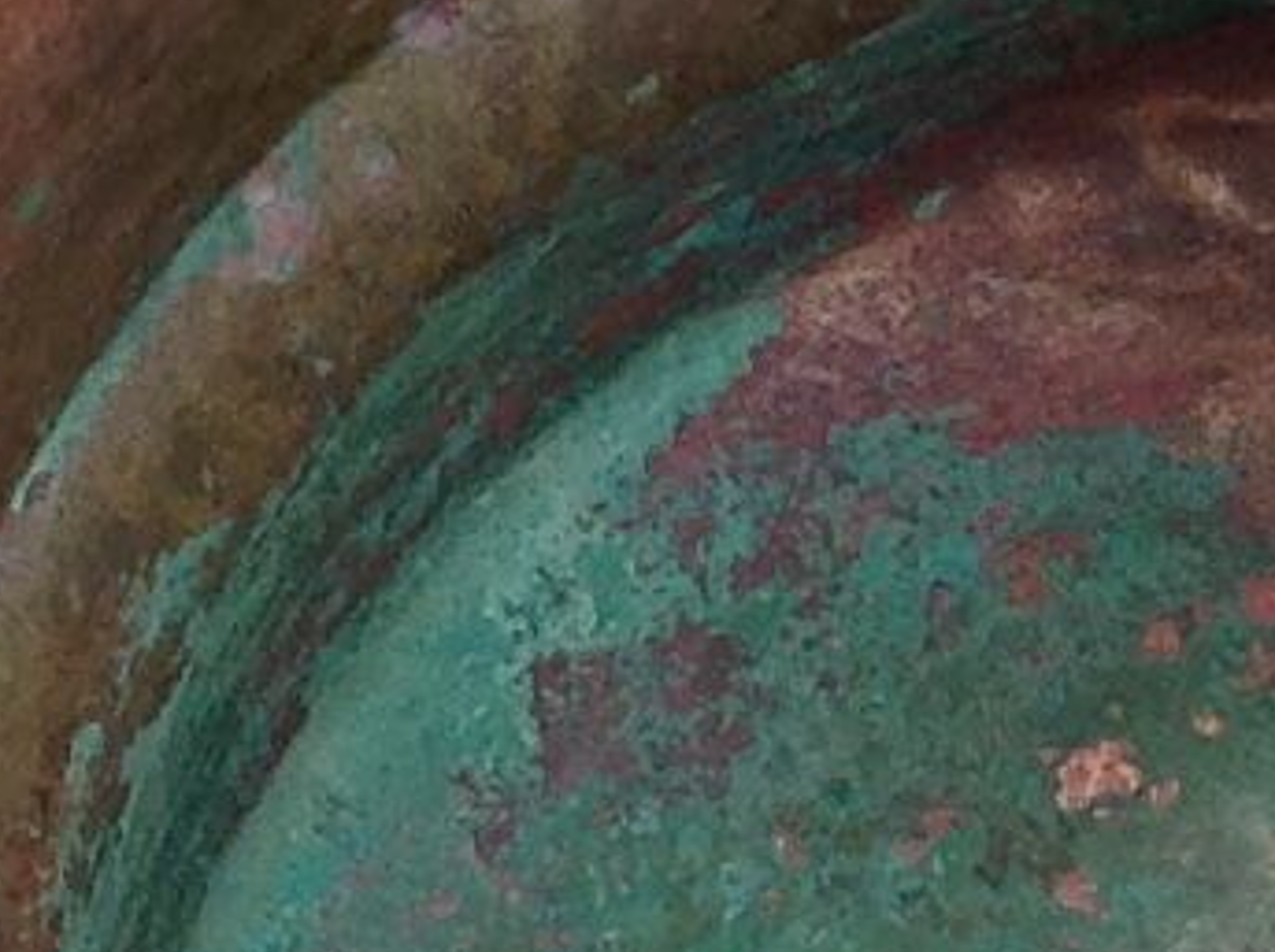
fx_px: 9710
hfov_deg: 7.5
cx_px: 1364
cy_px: 385
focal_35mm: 264
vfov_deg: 5.6
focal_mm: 4.28
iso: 80
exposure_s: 1/120
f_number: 2.4
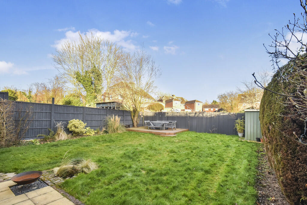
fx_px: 128
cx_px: 154
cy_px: 102
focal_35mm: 15
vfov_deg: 77.3
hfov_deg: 100.4
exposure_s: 1/80
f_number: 9
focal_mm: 10
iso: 400
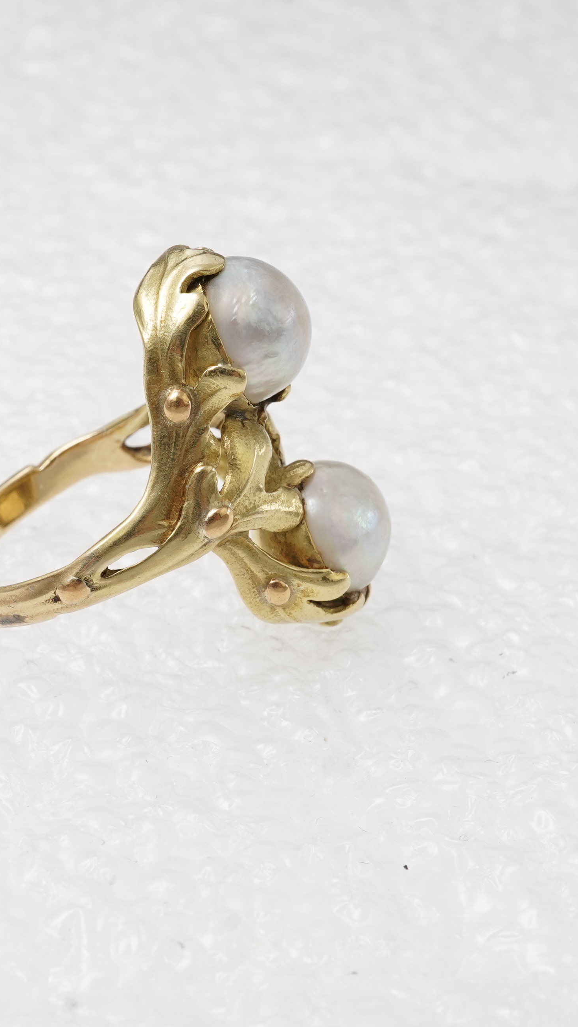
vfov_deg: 29.7
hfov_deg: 17.0
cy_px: 515
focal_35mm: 71
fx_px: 1934
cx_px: 205
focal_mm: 30
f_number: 22
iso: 500
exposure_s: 1/125
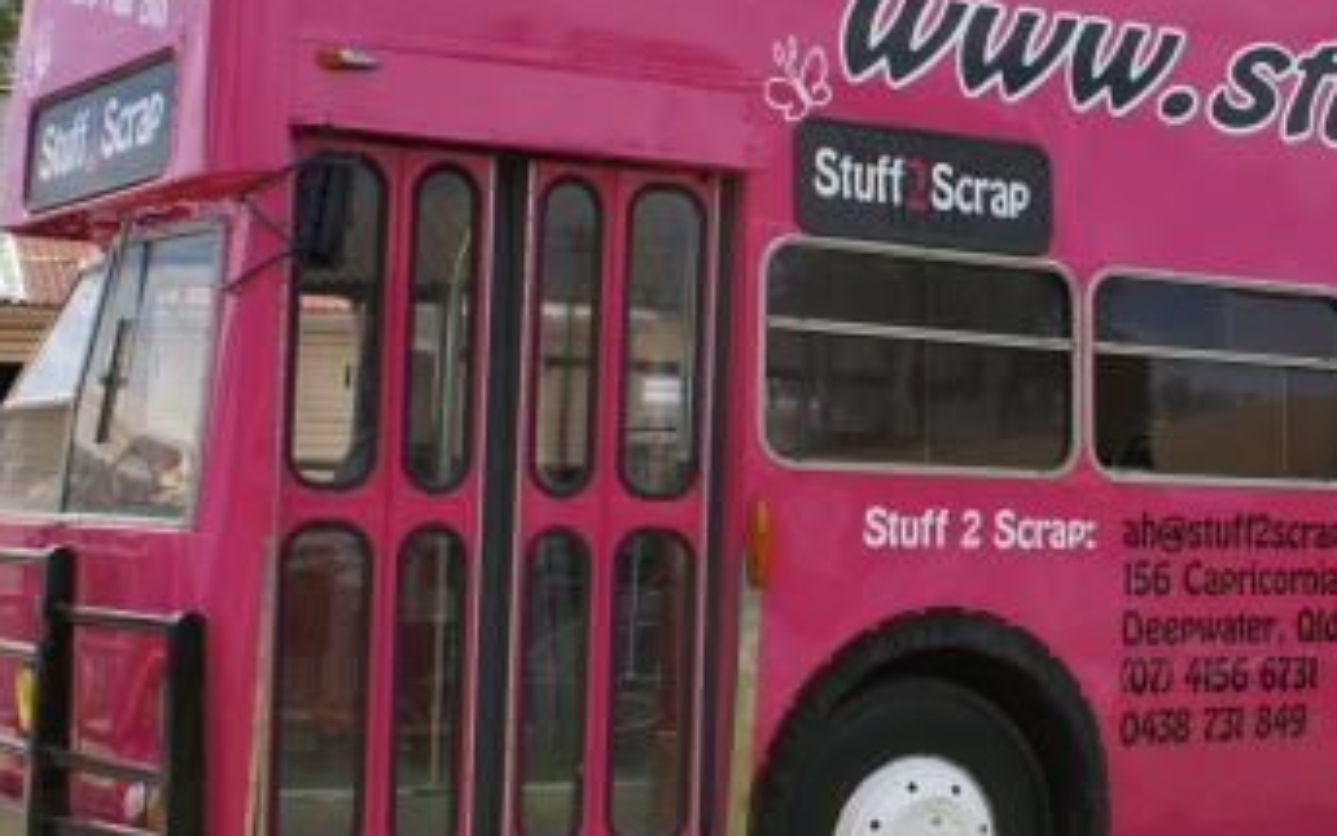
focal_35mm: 74
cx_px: 1174
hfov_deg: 27.0
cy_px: 245
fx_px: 2696
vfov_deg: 17.5
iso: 100
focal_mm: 26
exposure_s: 1/200
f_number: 9
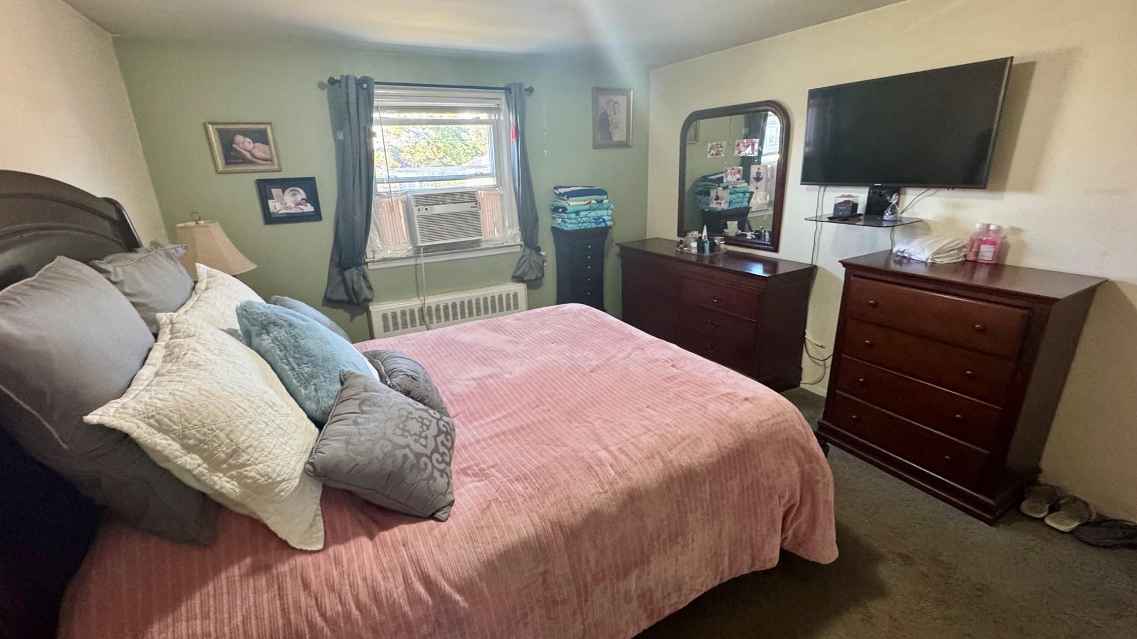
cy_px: 311
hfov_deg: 99.4
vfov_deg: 67.1
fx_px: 482
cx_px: 555
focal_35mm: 16
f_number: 2.2
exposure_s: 1/60
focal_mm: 2.22
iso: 400
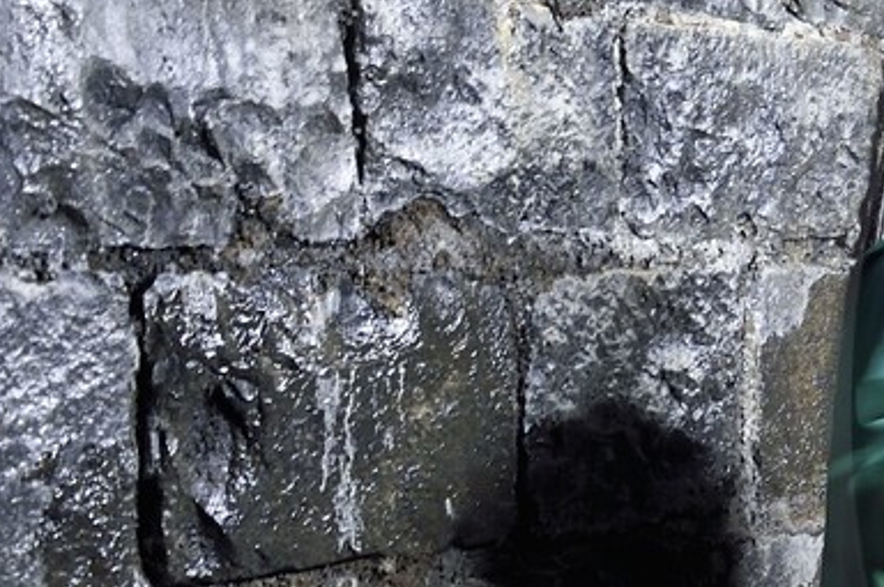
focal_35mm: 100
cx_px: 1697
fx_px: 2452
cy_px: 414
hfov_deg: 16.3
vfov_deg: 13.6
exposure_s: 1/13
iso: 1600
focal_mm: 24
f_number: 6.3
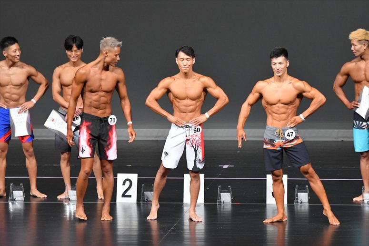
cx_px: 184
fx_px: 2766
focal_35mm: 270
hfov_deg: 7.6
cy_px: 123
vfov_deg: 5.1
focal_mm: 180
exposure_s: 1/400
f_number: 5.6
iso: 4000
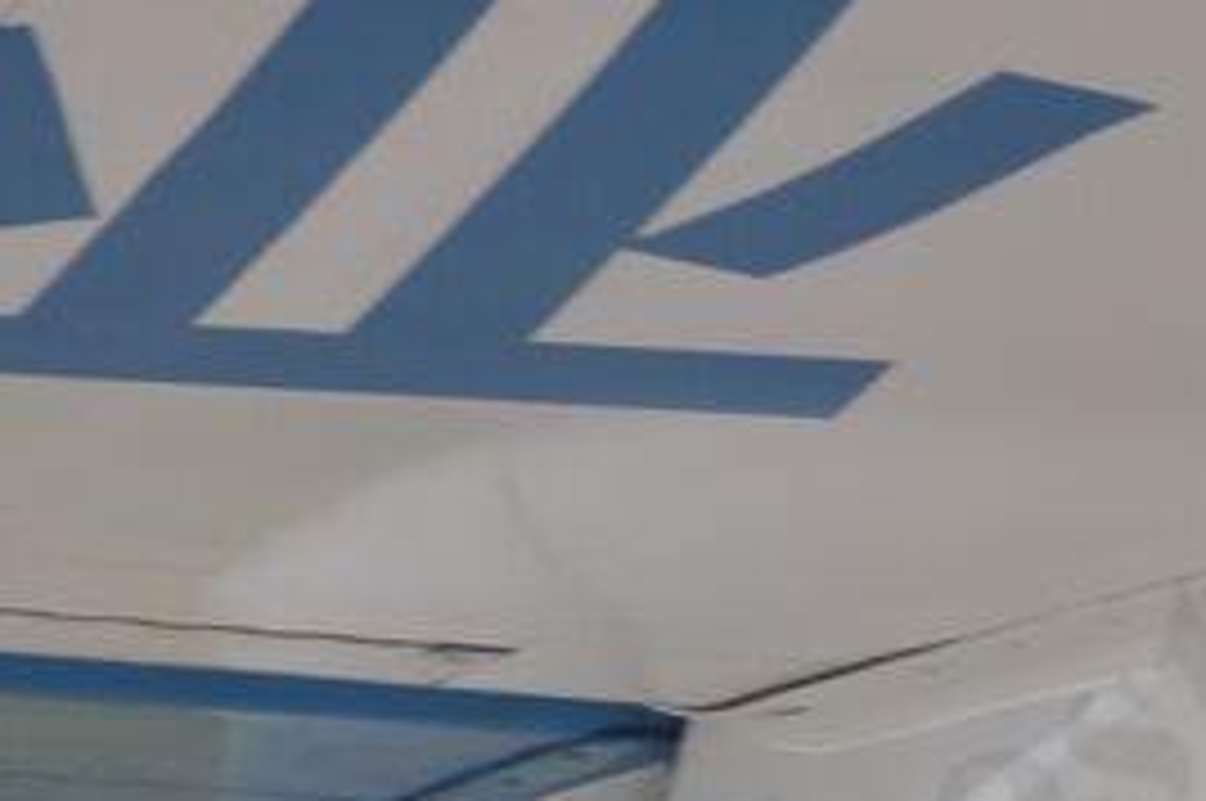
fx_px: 32401
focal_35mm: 968
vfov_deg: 1.4
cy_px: 688
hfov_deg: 2.1
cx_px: 1148
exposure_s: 1/100
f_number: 8
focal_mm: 135
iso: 200
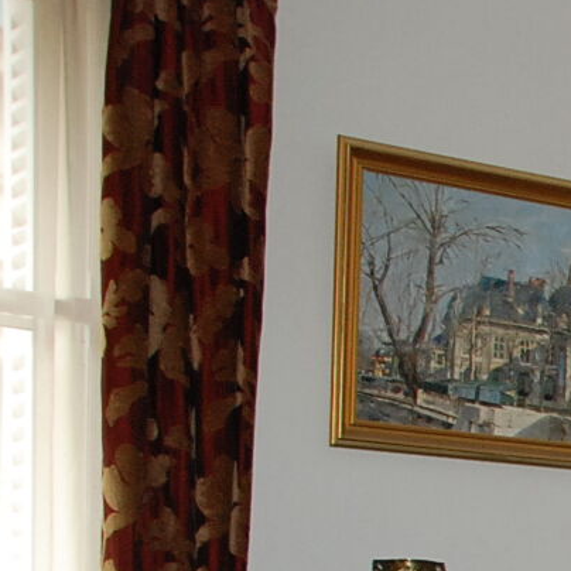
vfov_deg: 14.8
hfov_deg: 12.6
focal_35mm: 110
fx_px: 2053
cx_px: 1341
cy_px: 834
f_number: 4.5
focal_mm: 18
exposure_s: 1/60
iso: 640
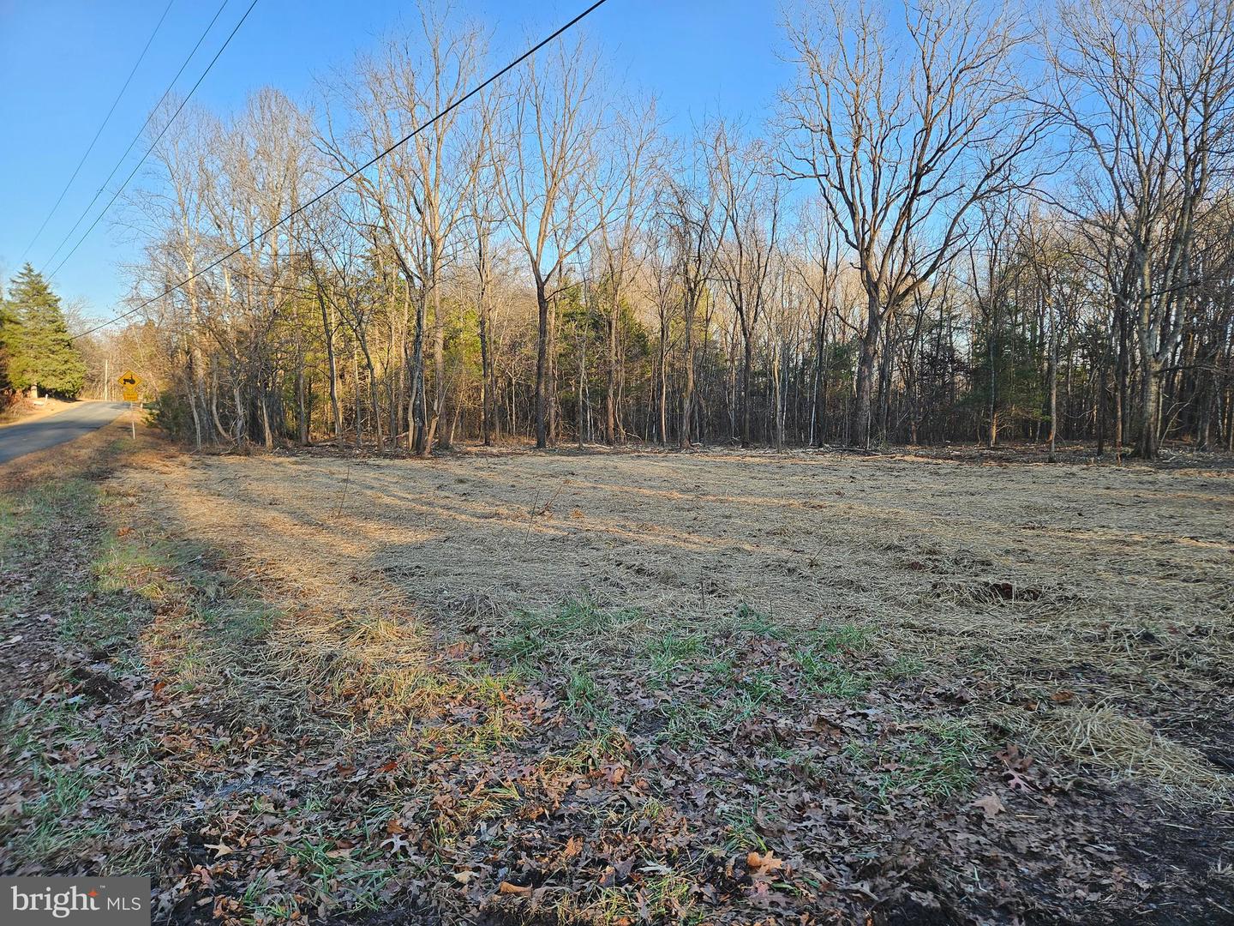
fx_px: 820
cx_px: 617
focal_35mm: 23
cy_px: 463
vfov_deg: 58.9
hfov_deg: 73.9
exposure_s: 1/233
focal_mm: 5.4
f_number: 1.8
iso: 25
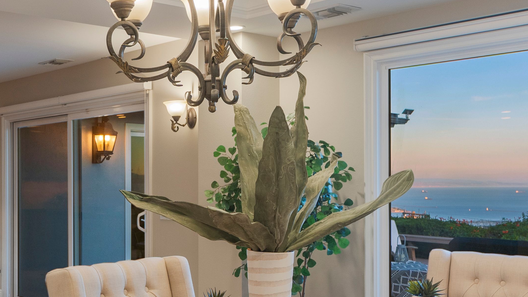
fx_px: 672
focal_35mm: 48
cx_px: 85
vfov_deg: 24.9
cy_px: 176
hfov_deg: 40.6
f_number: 7.1
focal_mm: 14
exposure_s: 1/5
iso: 100
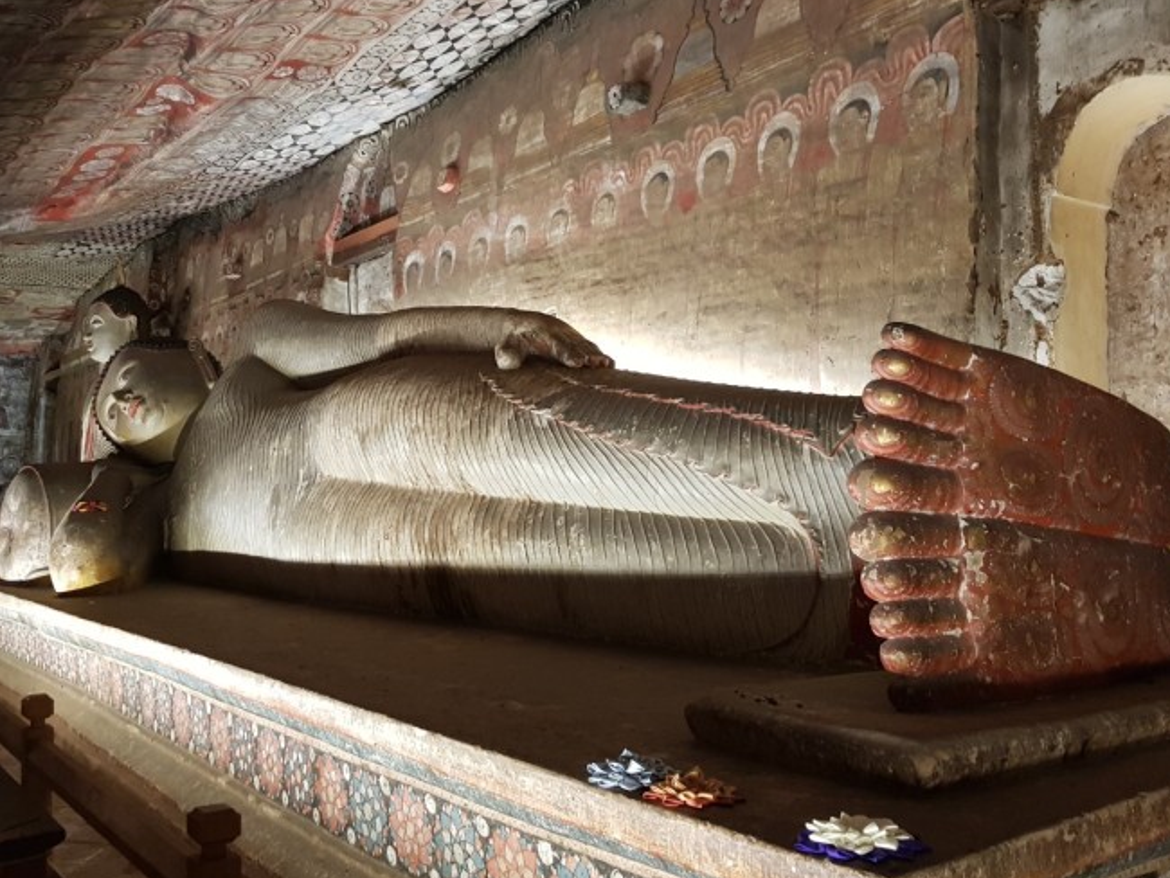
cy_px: 448
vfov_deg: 44.2
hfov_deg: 56.7
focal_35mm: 32
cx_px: 533
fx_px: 1082
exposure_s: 1/24
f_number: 1.7
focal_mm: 4.2
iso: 200
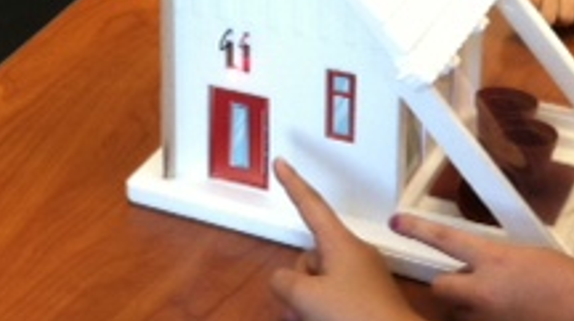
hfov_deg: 18.9
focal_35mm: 113
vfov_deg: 10.3
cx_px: 154
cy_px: -154
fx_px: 1718
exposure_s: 1/24
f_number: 2.8
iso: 100
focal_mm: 3.85
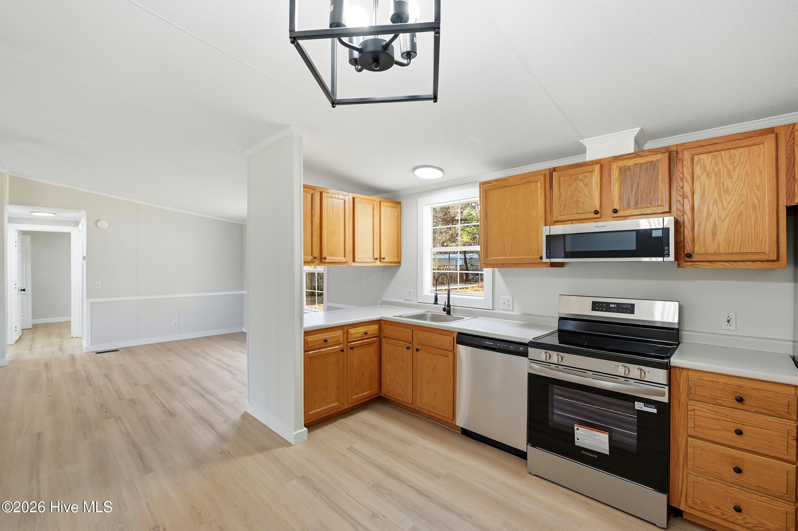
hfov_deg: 96.8
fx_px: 354
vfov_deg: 73.7
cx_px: 399
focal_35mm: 16
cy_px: 266
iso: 160
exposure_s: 1/250
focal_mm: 16
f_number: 8
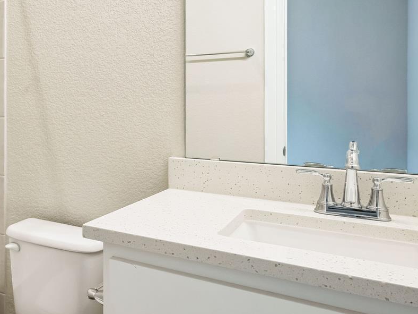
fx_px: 423
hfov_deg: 47.7
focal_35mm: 35
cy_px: 113
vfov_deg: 40.4
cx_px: 48
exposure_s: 1/5
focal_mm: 14
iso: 100
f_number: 8
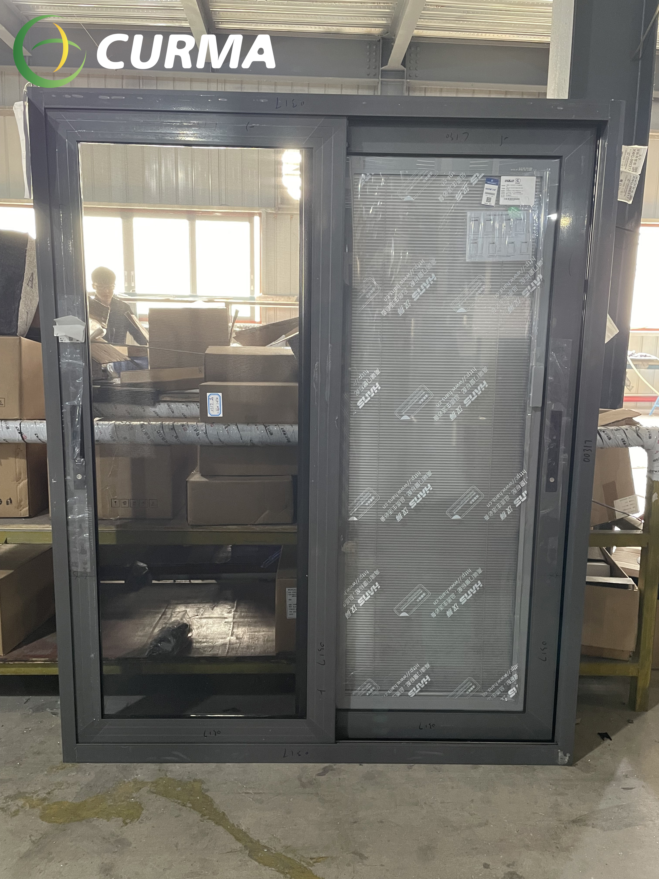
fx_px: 660
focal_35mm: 26
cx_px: 330
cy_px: 440
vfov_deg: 67.3
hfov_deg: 53.1
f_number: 1.6
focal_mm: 4.2
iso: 400
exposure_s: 1/60
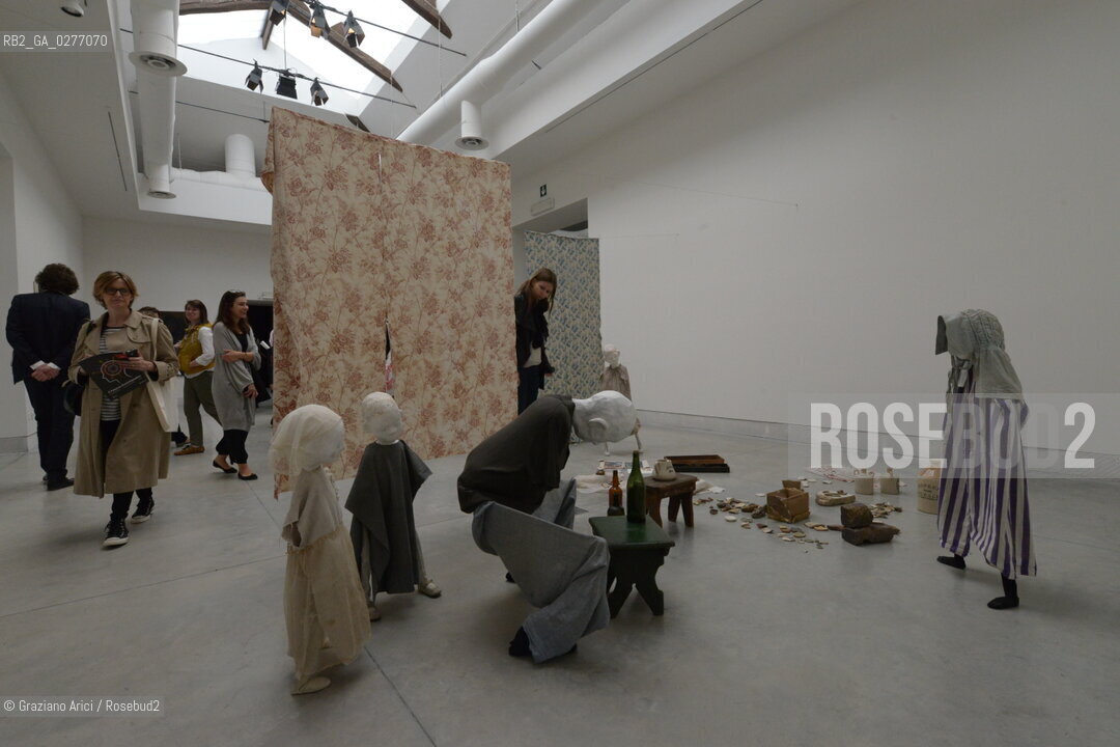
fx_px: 529
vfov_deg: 70.4
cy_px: 374
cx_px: 560
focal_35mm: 17
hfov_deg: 93.3
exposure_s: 1/500
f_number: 11
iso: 3200
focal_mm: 17
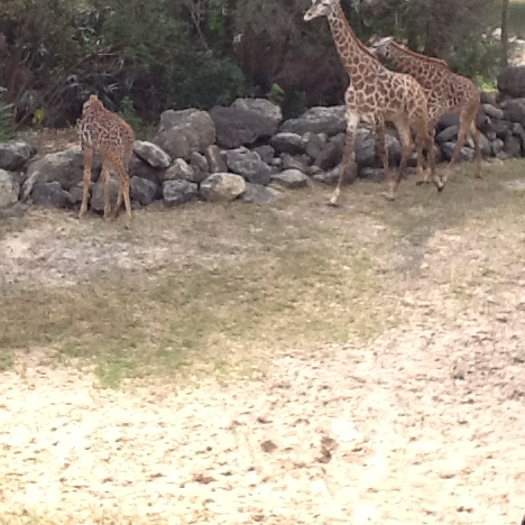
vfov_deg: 29.2
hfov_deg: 29.1
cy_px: 147
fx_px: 995
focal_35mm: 58
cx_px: 129
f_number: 2.4
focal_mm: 2.03
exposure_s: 1/535
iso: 64
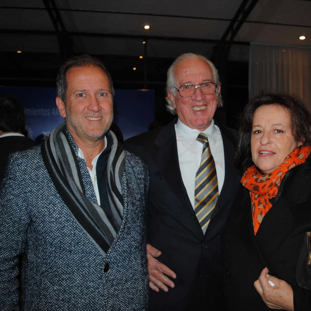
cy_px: 155
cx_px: 194
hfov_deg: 46.8
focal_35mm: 35
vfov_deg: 47.2
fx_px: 356
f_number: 3.5
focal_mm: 18
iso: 200
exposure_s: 1/60
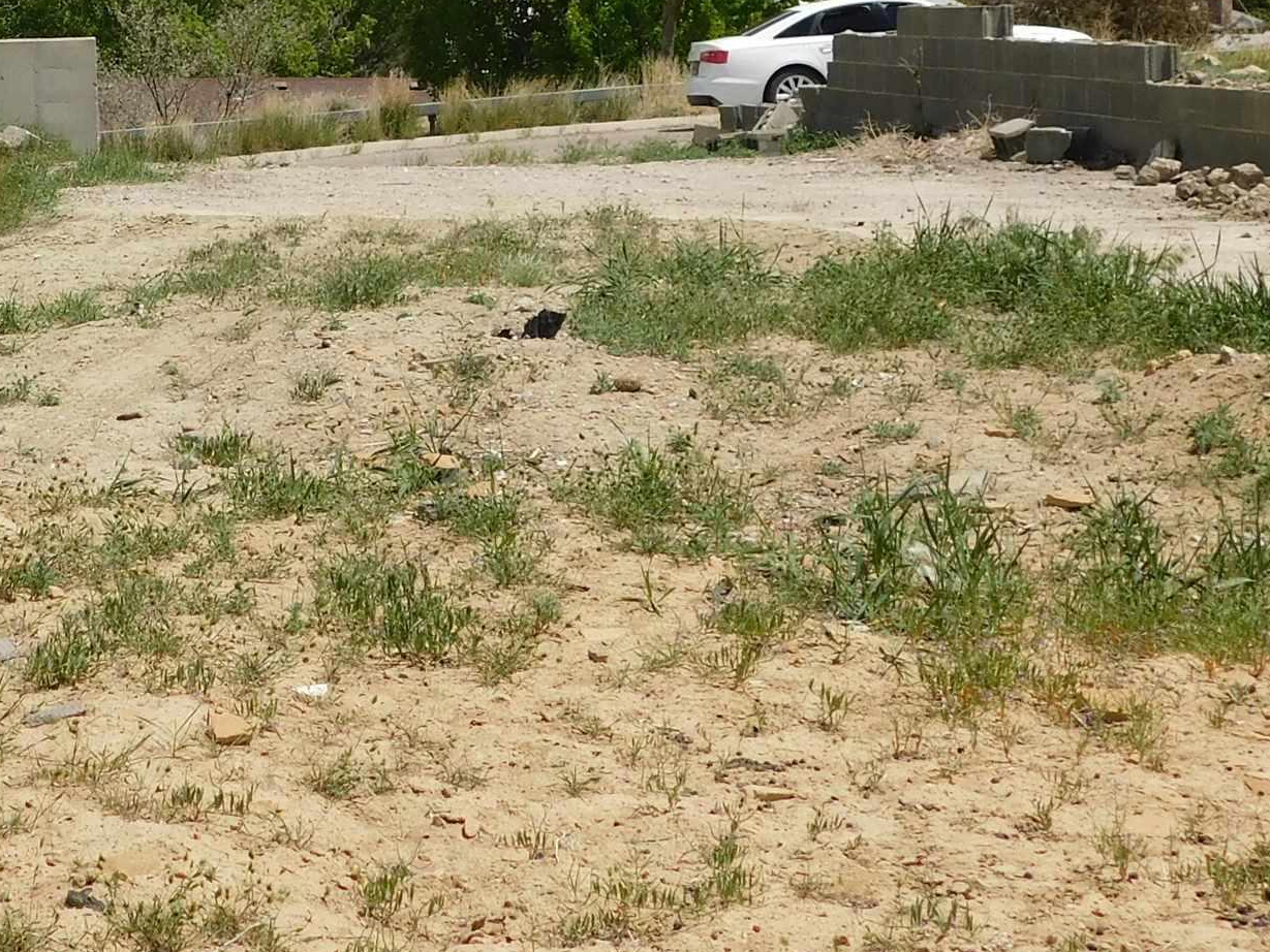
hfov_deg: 21.1
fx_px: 3302
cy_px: 73
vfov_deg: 16.2
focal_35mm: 90
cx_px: 21
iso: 125
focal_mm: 6.3
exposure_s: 1/500
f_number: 7
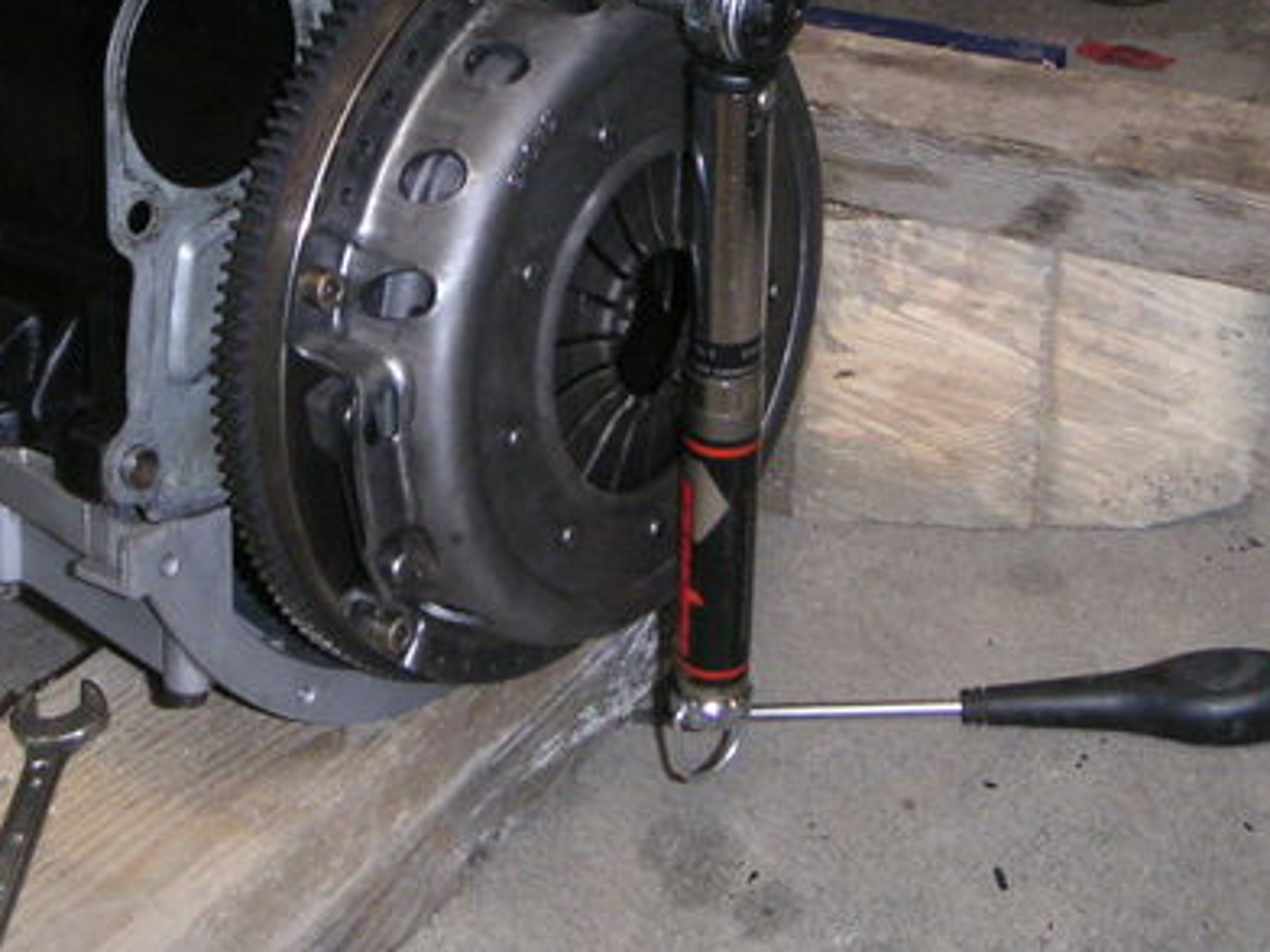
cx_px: 522
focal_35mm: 62
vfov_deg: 23.5
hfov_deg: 31.1
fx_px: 2275
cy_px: 266
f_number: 2.8
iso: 160
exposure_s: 1/45
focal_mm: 6
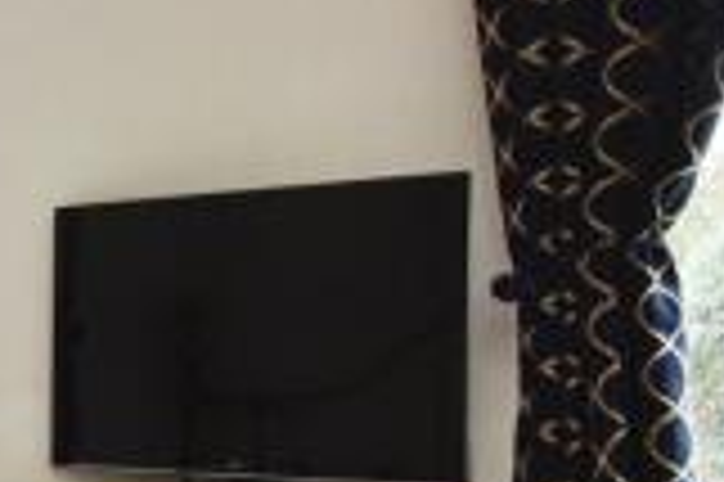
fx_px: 2049
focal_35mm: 102
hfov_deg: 15.1
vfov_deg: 13.3
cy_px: 358
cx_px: -832
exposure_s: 1/25
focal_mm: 16
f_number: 7.1
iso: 500
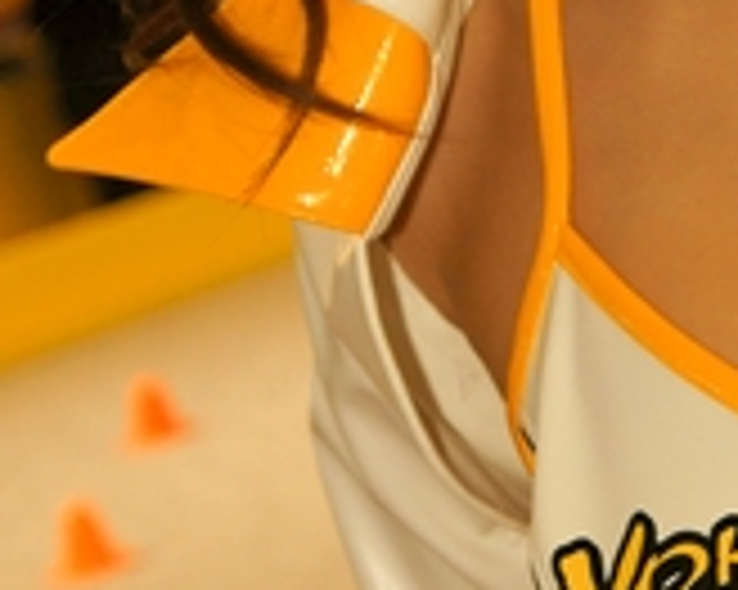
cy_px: -302
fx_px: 6589
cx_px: 747
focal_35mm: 302
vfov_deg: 5.1
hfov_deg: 6.4
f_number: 5.6
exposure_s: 1/80
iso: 200
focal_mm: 55
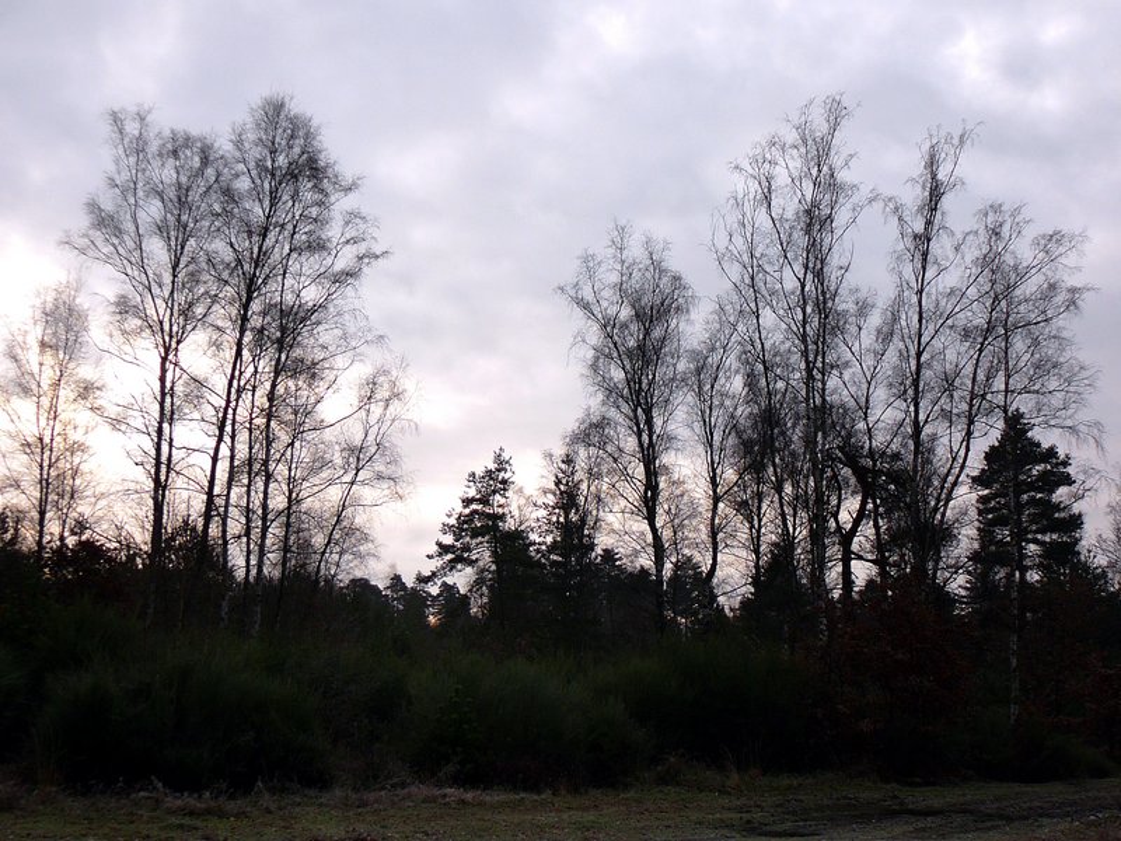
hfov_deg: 42.1
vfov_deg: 32.2
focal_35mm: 45
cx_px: 560
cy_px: 420
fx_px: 1457
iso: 80
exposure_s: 1/320
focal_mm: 6.7
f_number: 3.2
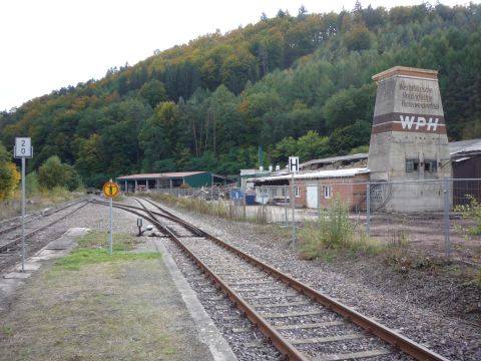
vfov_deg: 44.2
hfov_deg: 56.8
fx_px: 445
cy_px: 180
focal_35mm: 32
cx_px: 240
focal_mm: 5.2
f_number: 4
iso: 100
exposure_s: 1/160
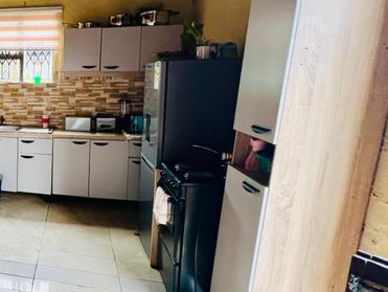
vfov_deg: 49.7
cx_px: -24
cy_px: 127
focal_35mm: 28
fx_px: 314
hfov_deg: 48.3
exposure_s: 1/50
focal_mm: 1.57
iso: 250
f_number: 1.8
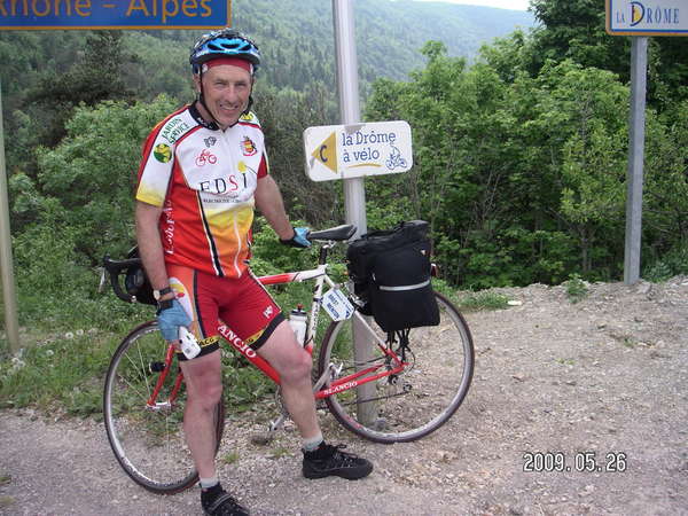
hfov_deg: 49.0
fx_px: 755
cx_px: 344
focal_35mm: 38
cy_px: 258
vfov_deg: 37.7
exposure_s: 1/380
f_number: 2.8
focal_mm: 6
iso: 50
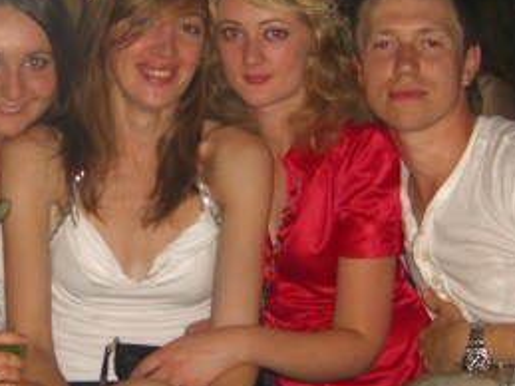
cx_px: 171
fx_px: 1309
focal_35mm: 88
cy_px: 211
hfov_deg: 22.2
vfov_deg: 16.8
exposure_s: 1/60
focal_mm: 7.9
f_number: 2.8
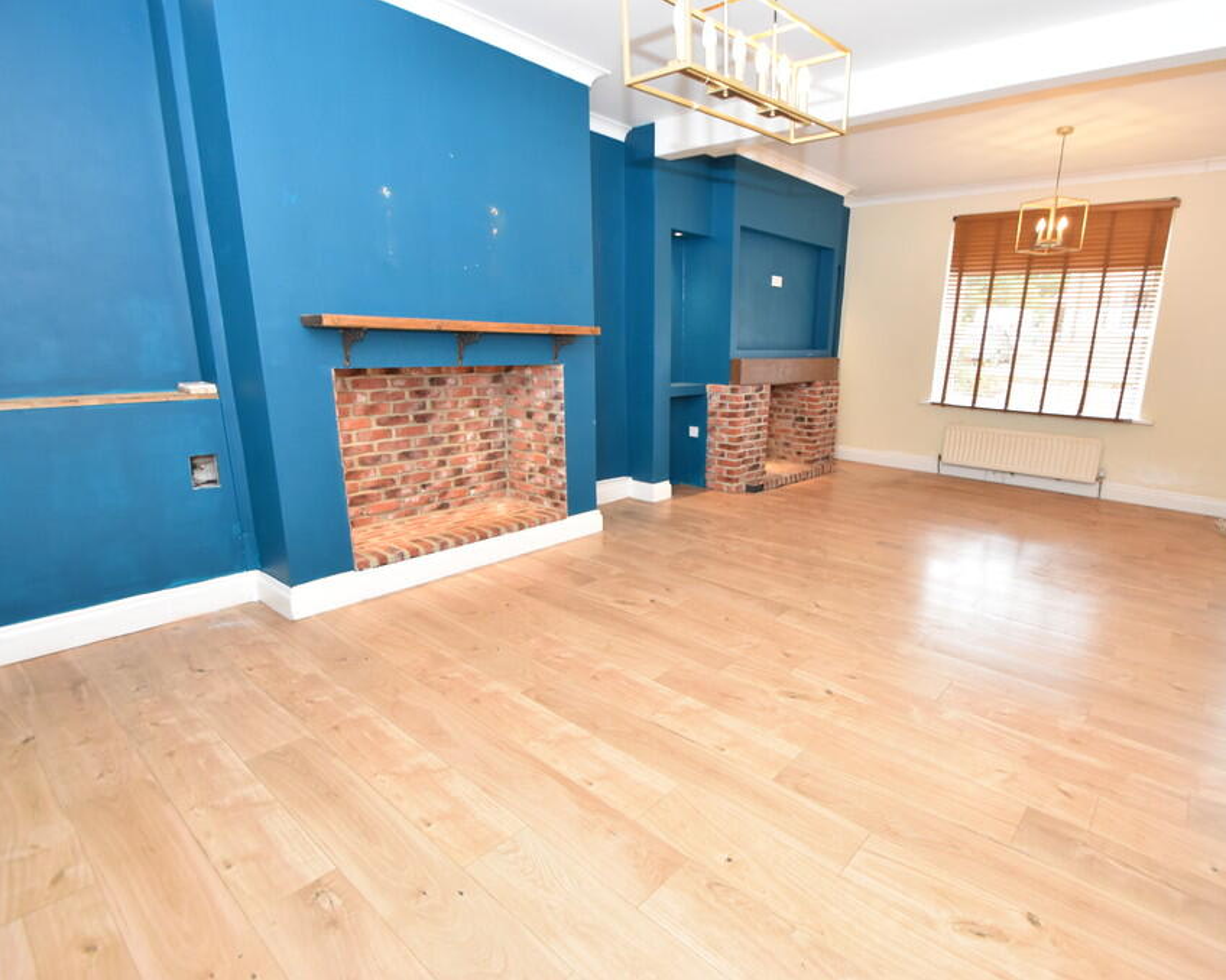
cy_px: 492
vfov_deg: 77.0
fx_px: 617
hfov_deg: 89.0
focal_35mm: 17
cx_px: 706
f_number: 5
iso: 800
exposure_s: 1/100
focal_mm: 10
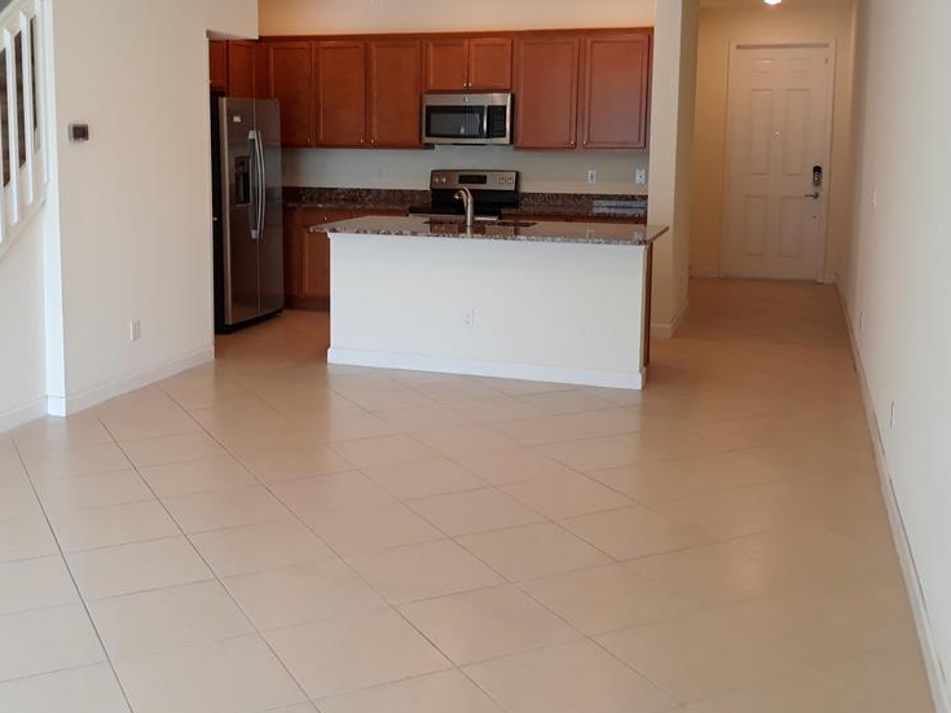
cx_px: 410
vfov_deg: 36.6
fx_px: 1071
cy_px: 265
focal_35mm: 39
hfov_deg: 47.7
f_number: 1.7
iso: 64
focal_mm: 3.7
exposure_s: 1/40
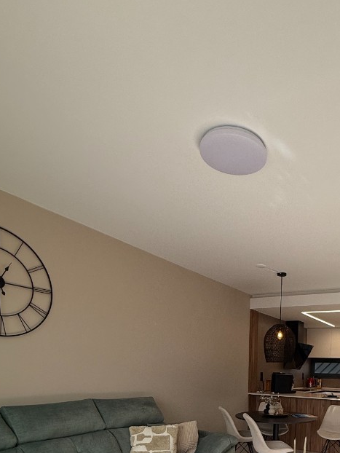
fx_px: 353
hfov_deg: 47.9
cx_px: 282
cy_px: 407
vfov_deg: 56.4
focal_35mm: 27
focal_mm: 2.22
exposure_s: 1/290
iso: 64
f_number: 2.2
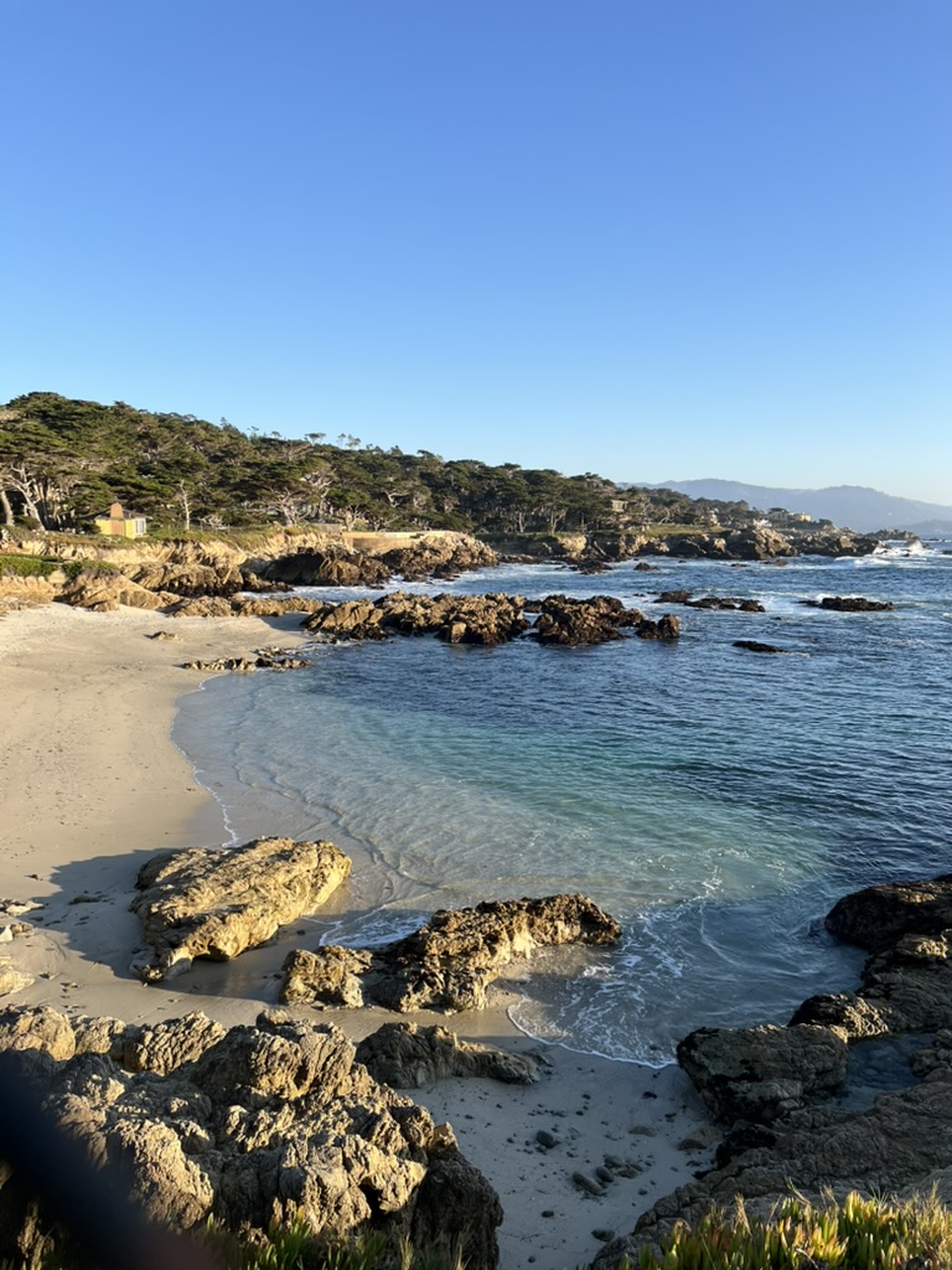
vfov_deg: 67.3
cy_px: 635
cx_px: 476
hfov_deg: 53.1
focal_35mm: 26
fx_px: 953
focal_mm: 5.7
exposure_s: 1/2083
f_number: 1.5
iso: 50
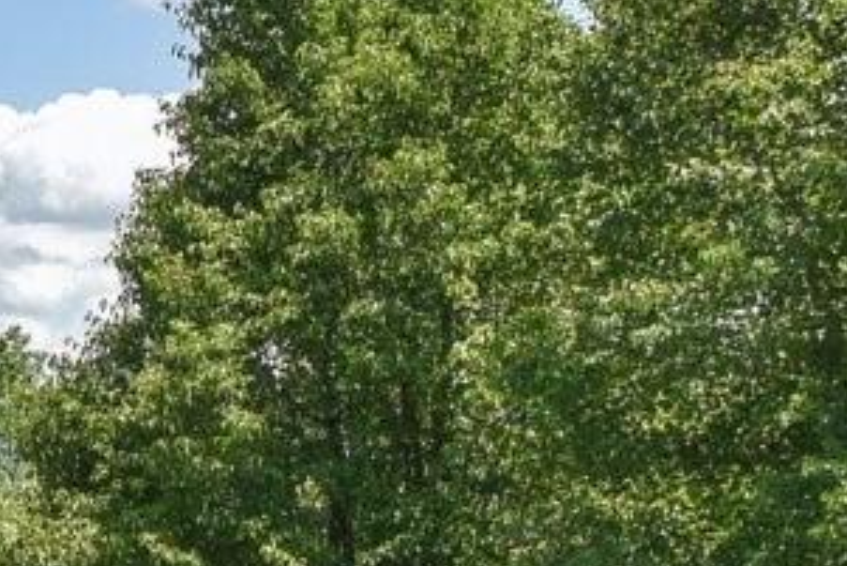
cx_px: -996
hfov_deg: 15.0
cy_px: 253
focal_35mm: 102
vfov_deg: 13.4
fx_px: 2401
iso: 100
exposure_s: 1/160
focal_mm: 15
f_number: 11
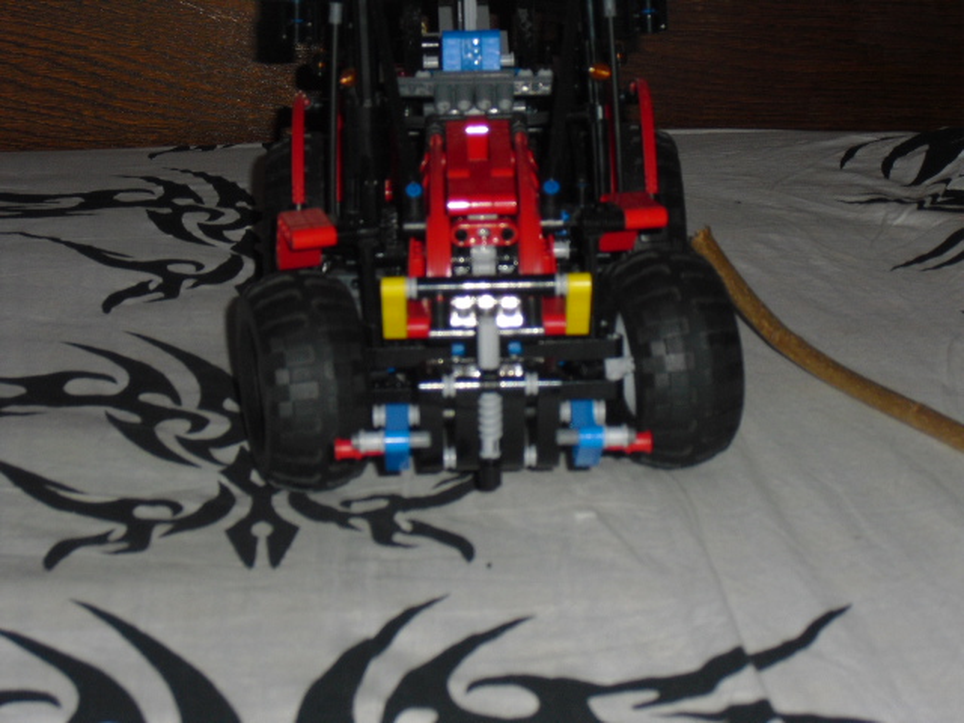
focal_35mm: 89
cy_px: 362
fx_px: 2479
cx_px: 482
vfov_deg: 16.6
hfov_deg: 22.0
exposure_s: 1/60
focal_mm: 15.7
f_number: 5.1
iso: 200
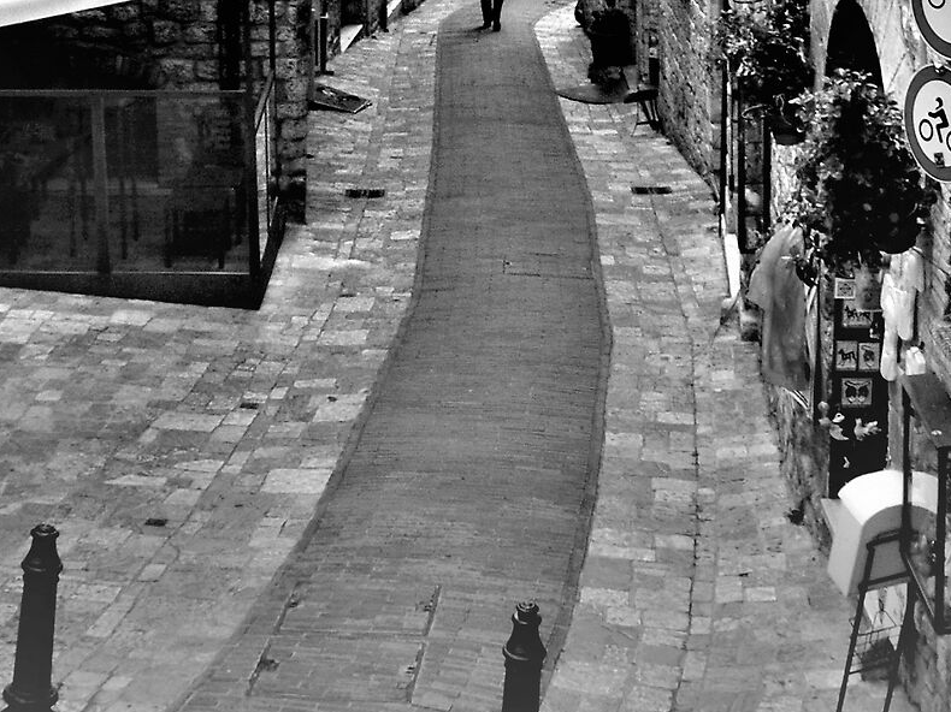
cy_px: -64
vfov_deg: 18.0
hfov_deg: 24.7
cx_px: 463
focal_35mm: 79
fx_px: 2170
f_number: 9
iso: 200
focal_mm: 18
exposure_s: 1/100
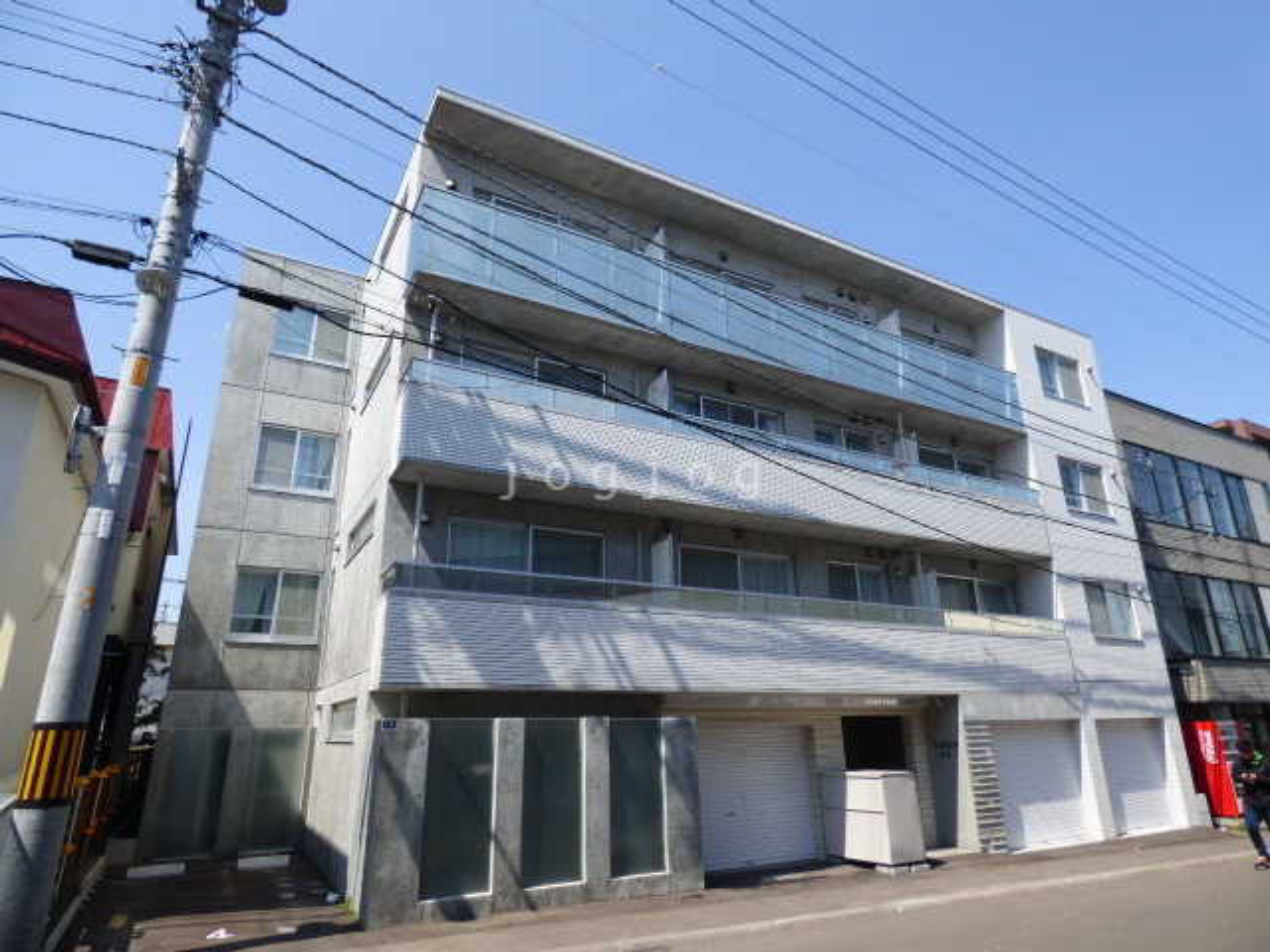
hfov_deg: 81.7
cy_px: 476
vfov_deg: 66.0
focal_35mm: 20
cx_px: 635
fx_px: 734
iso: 100
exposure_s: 1/1300
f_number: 2.8
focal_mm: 3.58
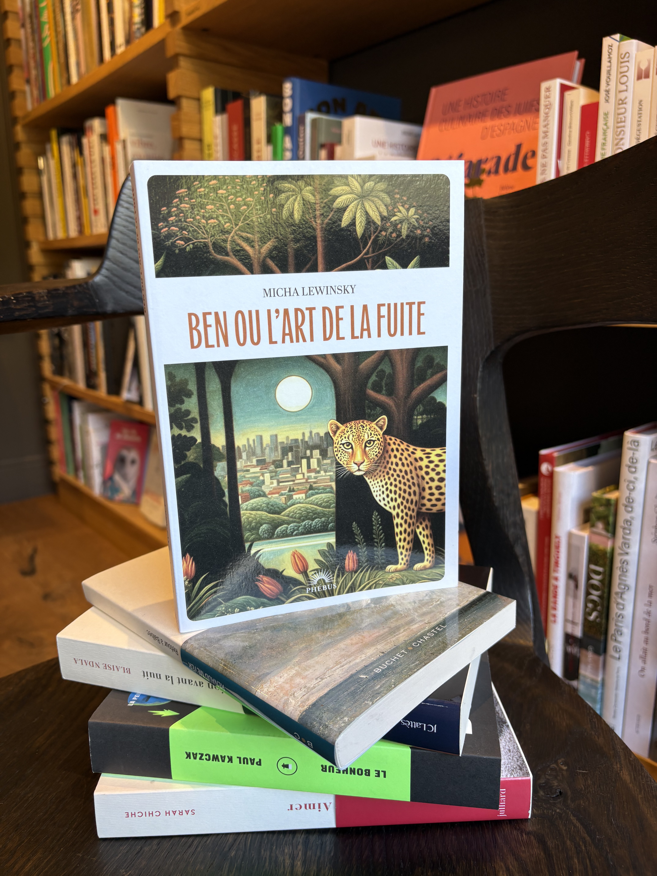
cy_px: 438
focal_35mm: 26
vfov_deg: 67.3
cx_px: 328
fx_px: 658
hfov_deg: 53.1
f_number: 1.6
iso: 50
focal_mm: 5.96
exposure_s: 1/100
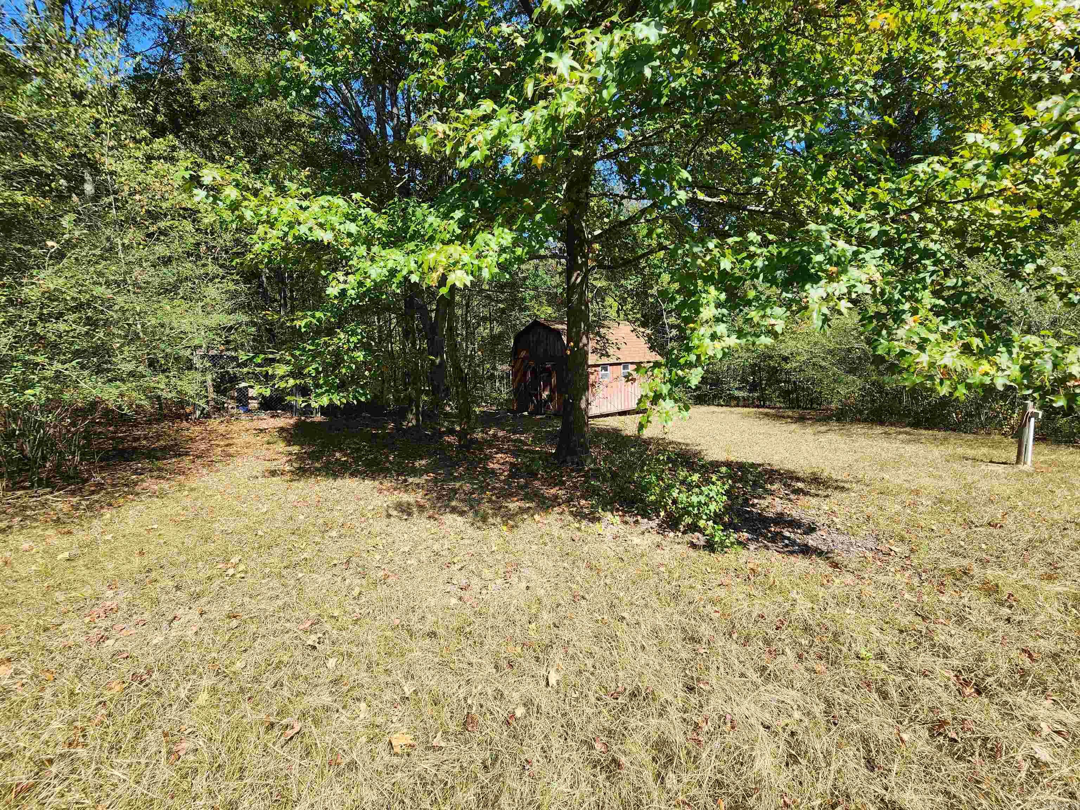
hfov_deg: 106.2
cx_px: 540
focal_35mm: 13
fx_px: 406
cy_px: 405
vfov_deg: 89.9
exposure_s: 1/825
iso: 50
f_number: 2.2
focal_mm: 2.2
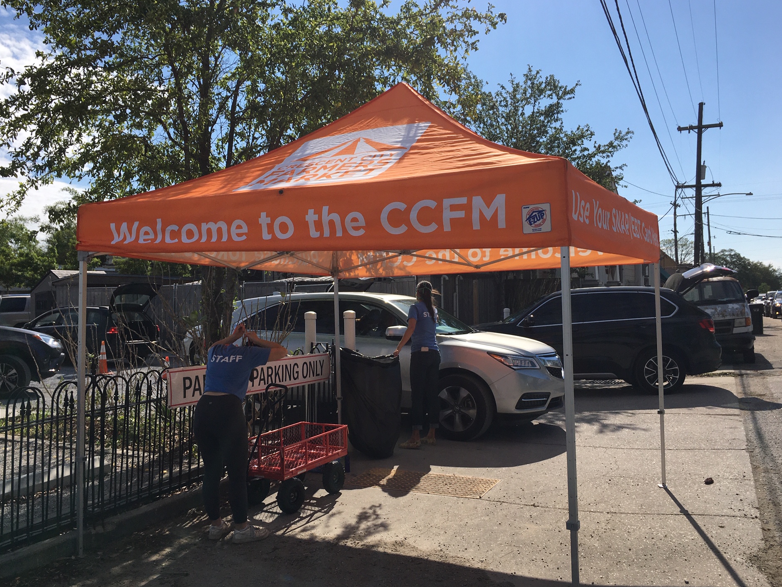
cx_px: 379
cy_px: 293
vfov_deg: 45.4
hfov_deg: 58.3
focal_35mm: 31
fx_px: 700
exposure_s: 1/2849
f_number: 2.2
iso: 25
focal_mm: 4.15
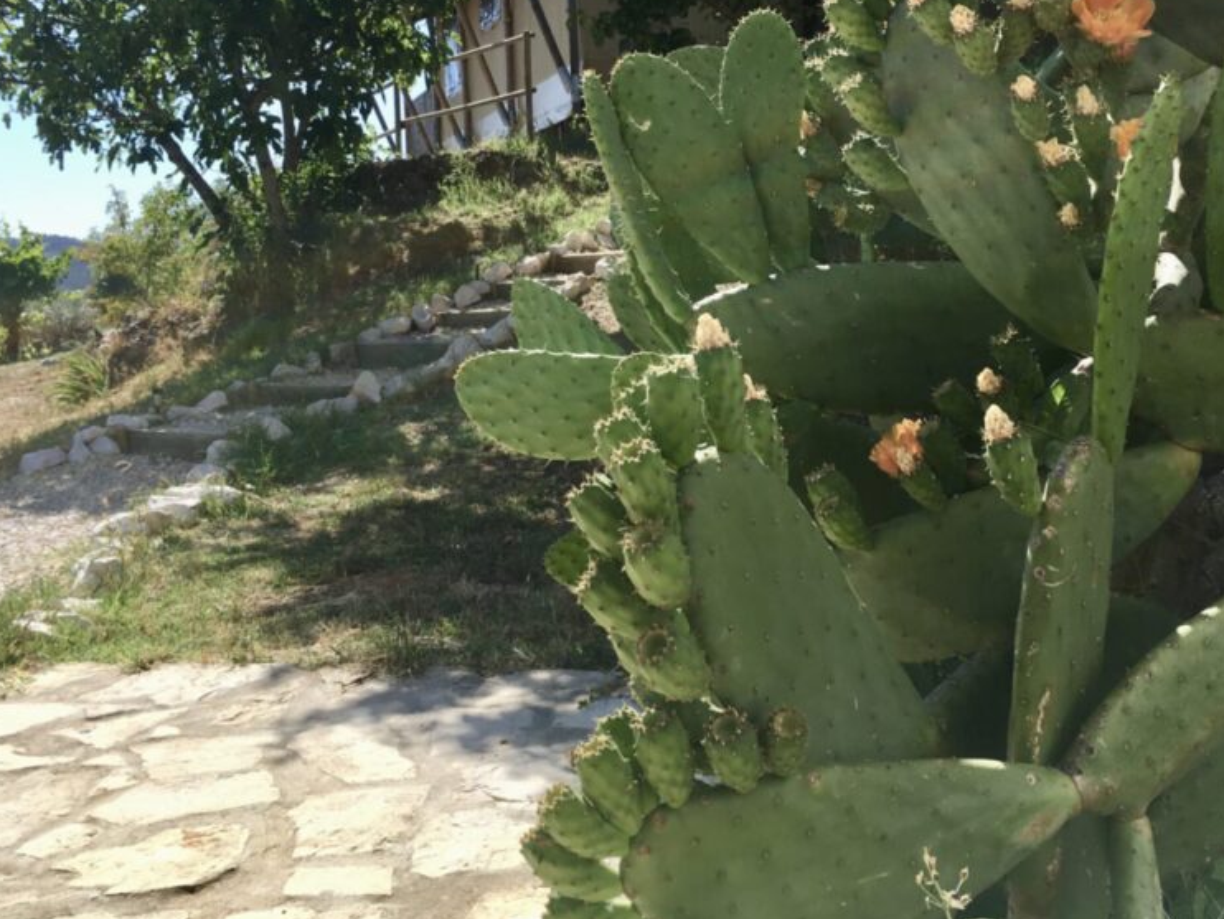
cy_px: 294
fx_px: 1415
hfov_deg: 46.7
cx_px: 676
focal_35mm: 40
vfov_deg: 35.6
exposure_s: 1/974
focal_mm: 4.15
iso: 25
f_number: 2.2
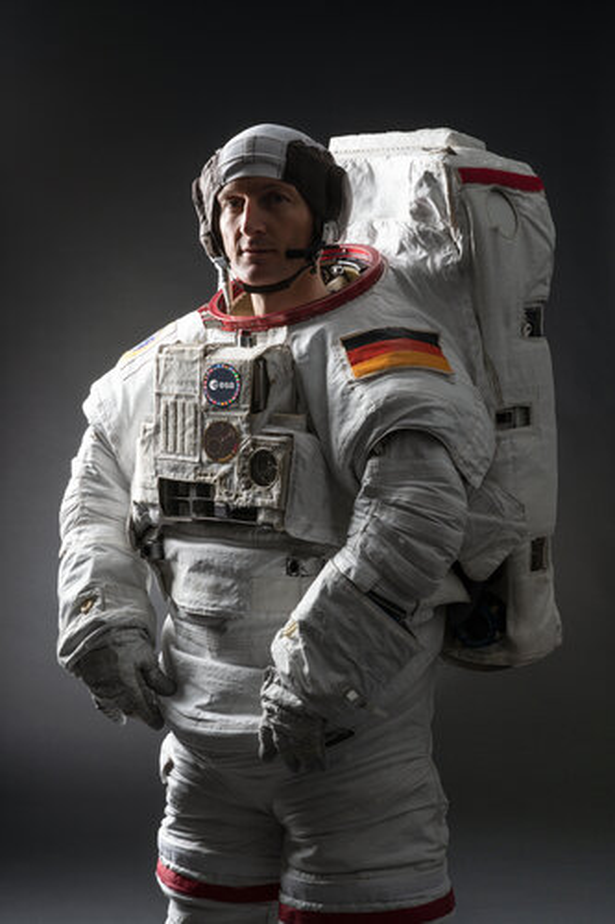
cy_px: 462
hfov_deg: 16.1
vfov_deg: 23.9
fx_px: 2179
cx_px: 308
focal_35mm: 85
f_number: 11
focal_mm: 85
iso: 125
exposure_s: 1/180
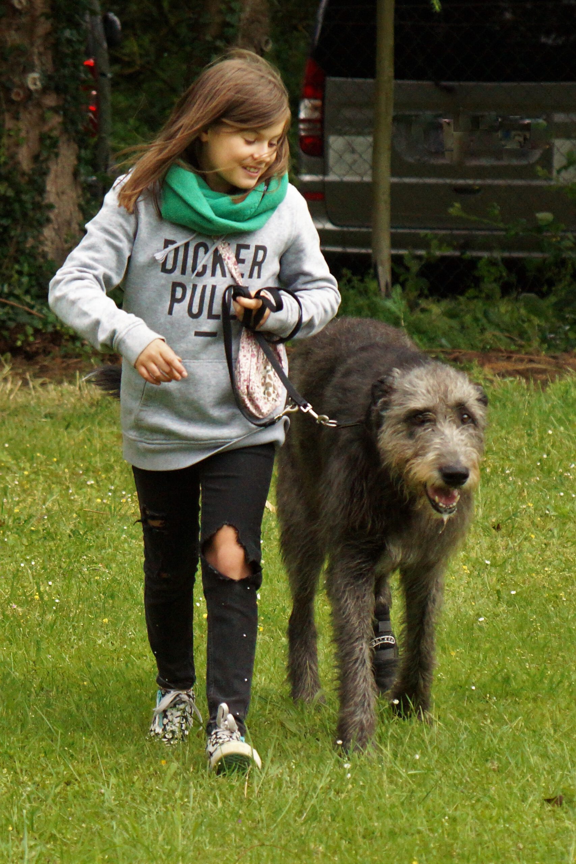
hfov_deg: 8.7
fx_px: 3779
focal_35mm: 158
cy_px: 432
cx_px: 288
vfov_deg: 13.0
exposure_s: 1/2000
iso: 1600
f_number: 5.6
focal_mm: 105
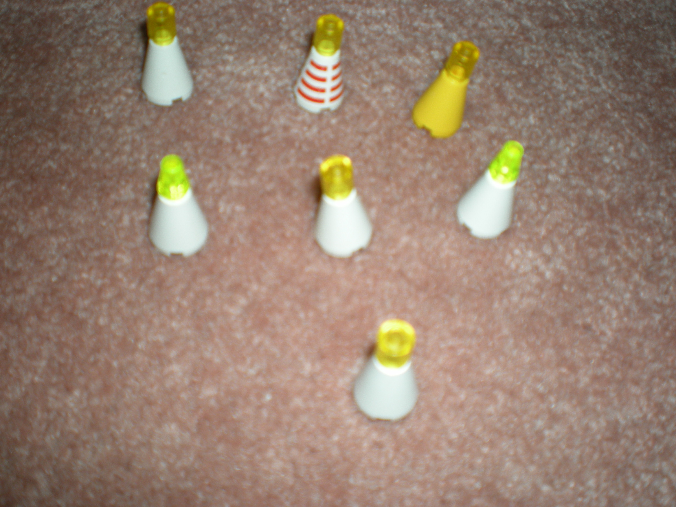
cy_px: 254
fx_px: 742
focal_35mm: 38
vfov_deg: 37.7
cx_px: 338
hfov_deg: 49.0
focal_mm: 6.3
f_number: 3.1
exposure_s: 1/60
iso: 64
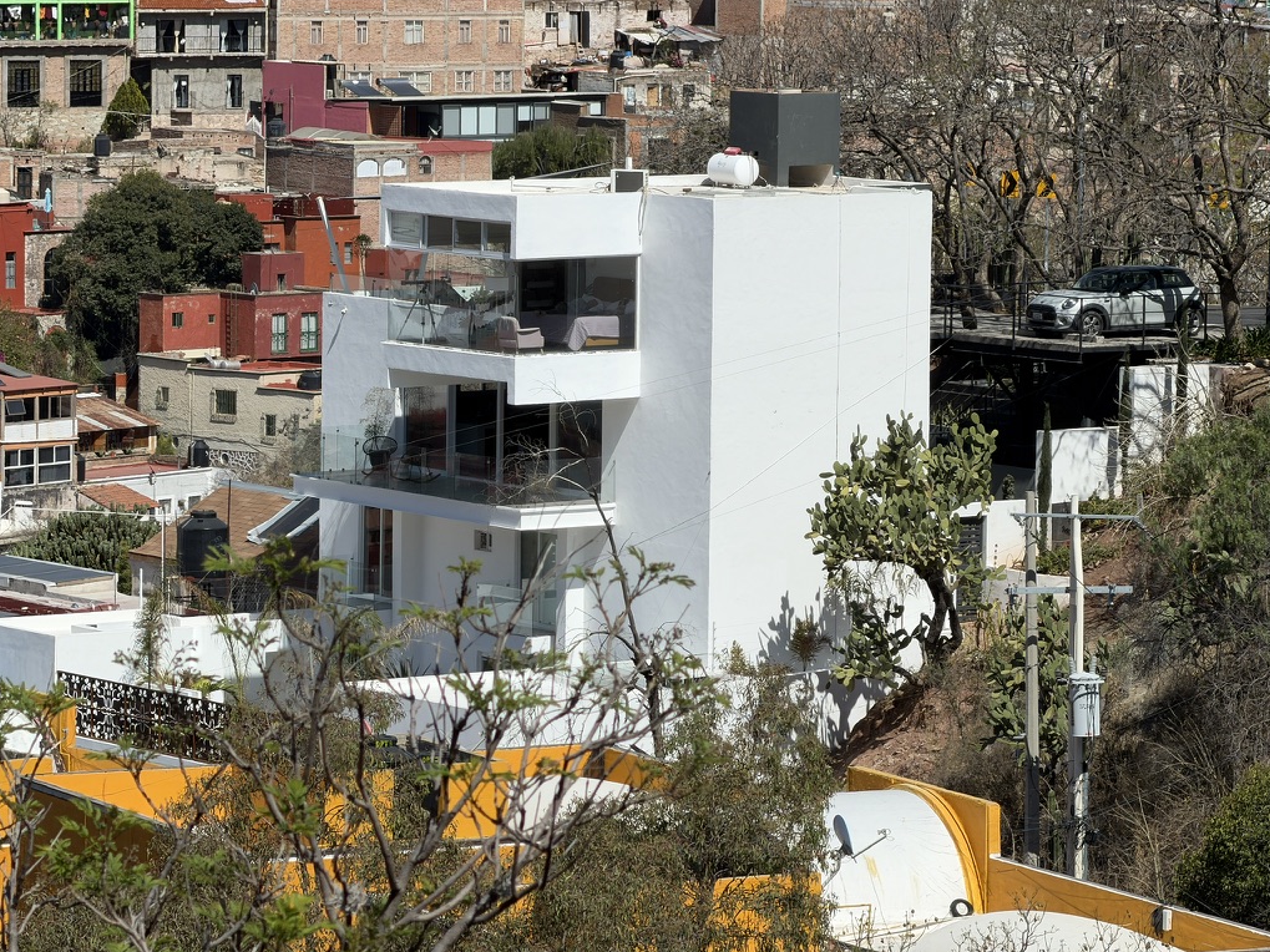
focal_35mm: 201
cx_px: 637
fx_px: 7373
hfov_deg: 9.8
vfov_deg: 7.4
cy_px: 477
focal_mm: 16.89
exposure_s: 1/1093
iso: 16
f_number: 2.8
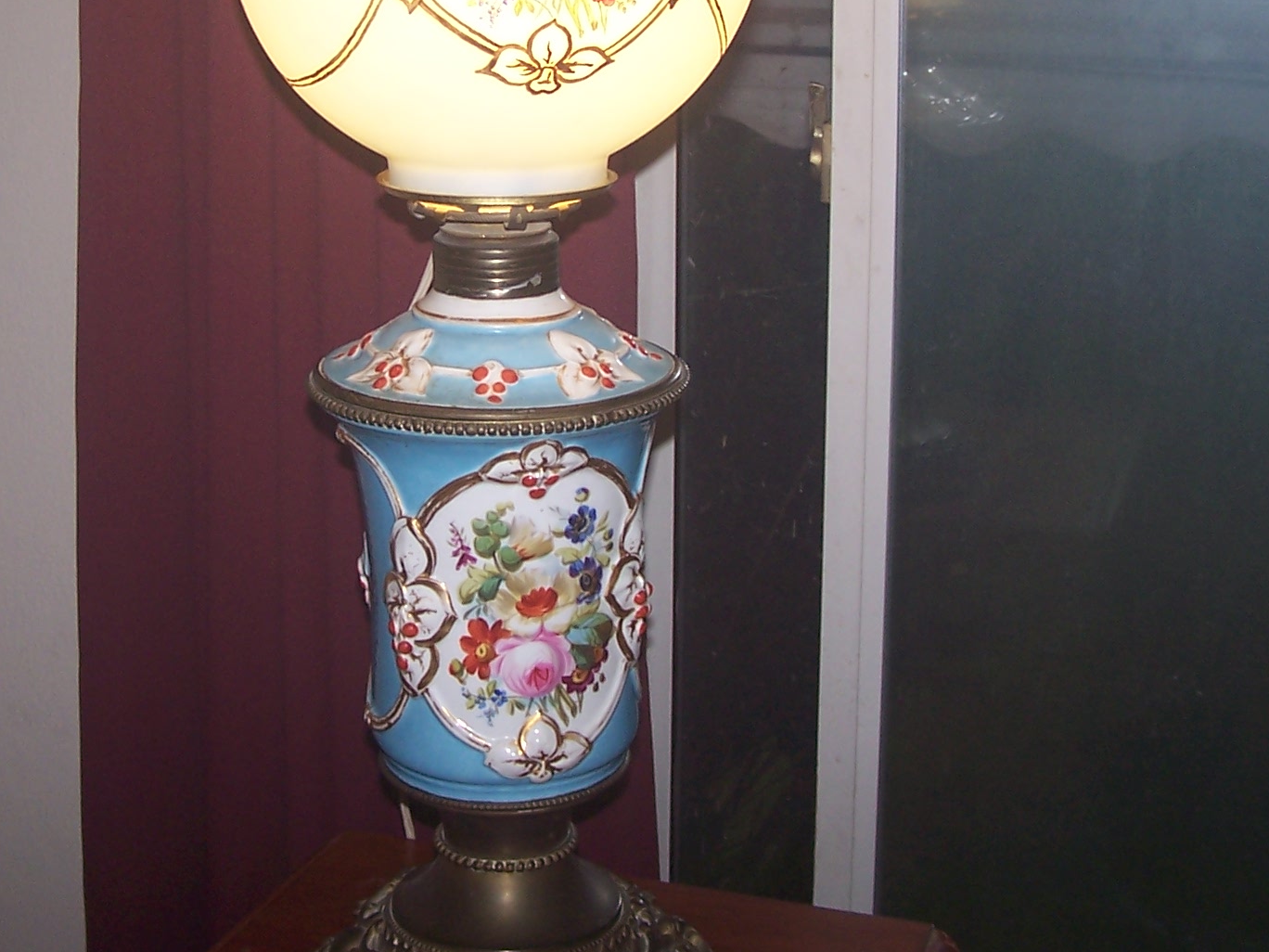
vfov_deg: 22.8
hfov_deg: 30.2
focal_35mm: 64
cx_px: 489
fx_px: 2346
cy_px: 277
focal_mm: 6.3
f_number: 2.8
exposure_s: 1/60
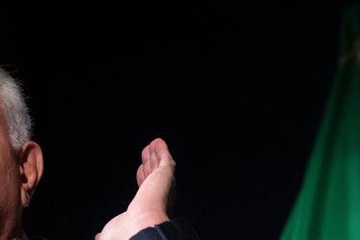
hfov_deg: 6.2
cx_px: 153
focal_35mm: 332
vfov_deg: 4.1
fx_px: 3321
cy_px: 322
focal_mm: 81
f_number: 2.8
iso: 3200
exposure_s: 1/500
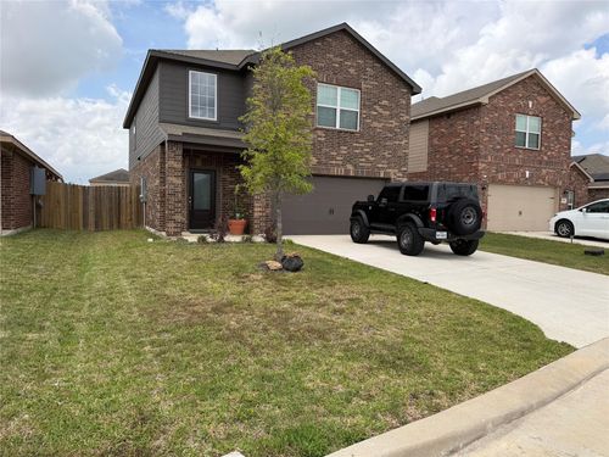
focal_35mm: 24
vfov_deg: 56.8
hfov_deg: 71.6
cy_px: 228
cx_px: 304
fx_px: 422
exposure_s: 1/3953
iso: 100
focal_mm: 6.76
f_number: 1.78
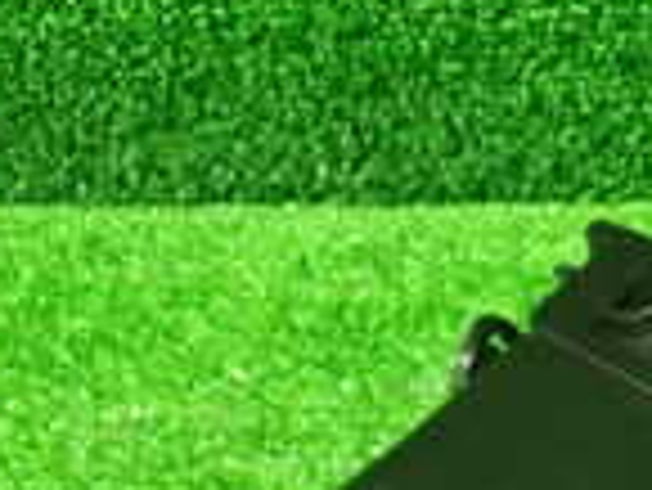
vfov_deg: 11.5
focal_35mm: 124
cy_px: 733
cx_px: 1147
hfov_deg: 14.2
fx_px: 2338
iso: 800
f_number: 2.3
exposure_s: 1/25
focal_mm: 5.4
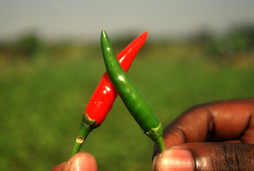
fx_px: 566
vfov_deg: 17.2
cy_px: 82
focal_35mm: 80
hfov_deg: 25.3
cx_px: 123
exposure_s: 1/4000
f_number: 5.6
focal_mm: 50
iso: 400
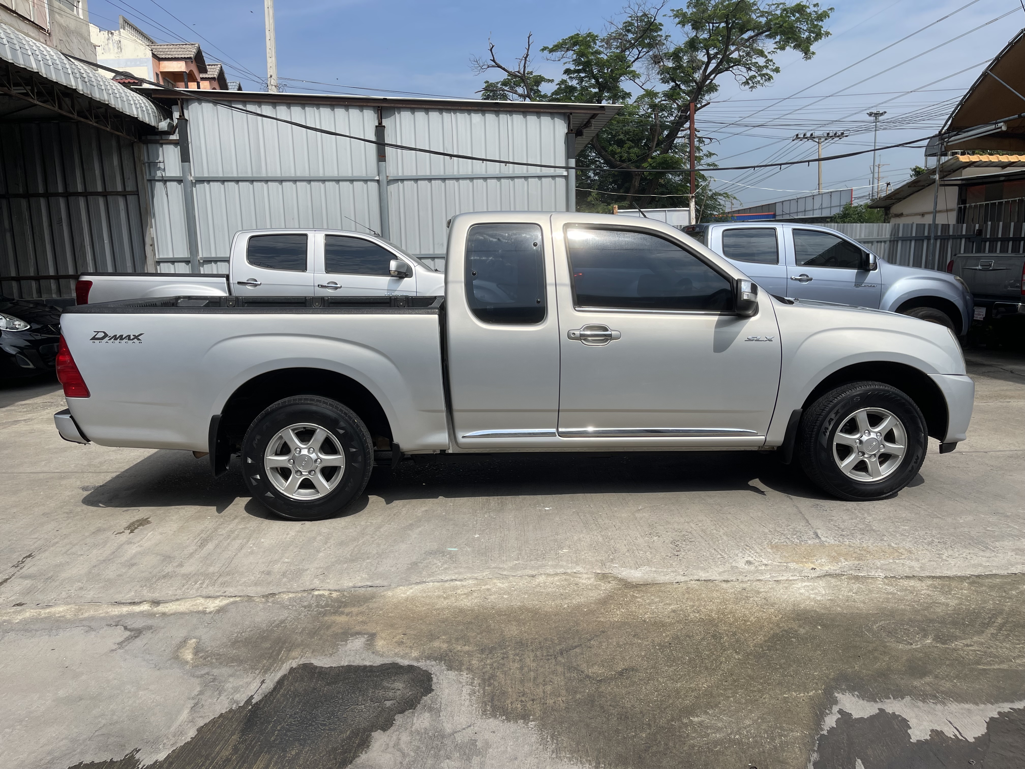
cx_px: 512
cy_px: 384
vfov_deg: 54.9
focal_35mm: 25
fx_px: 740
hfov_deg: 69.4
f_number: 1.6
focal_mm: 5.1
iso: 32
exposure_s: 1/6250
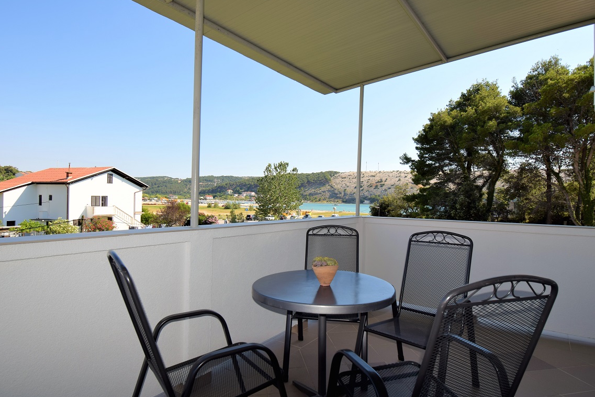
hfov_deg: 86.9
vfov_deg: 64.5
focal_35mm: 19
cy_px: 203
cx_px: 285
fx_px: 314
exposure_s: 1/200
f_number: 9
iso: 100
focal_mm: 12
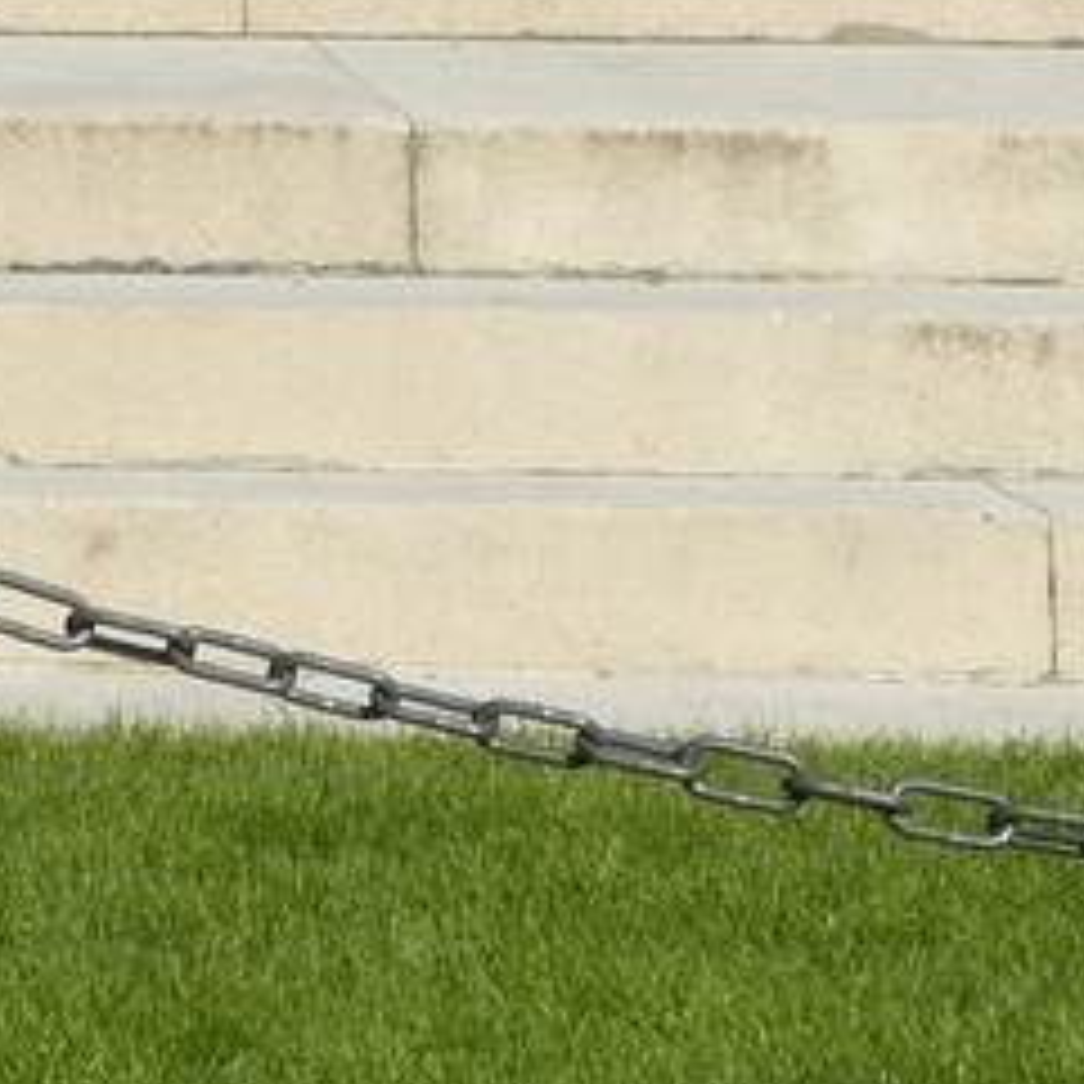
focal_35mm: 339
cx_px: -873
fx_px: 12010
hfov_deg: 5.1
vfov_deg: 4.9
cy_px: -2155
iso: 200
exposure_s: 1/250
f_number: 14
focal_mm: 60
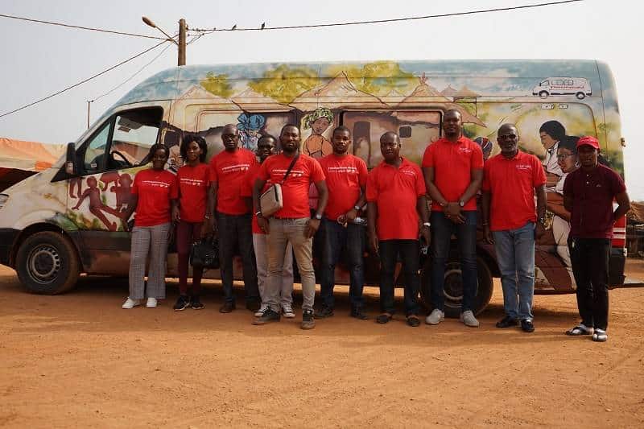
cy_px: 214
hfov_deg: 55.8
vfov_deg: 38.9
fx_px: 608
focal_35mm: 34
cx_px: 322
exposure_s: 1/640
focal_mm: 34
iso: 100
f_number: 4
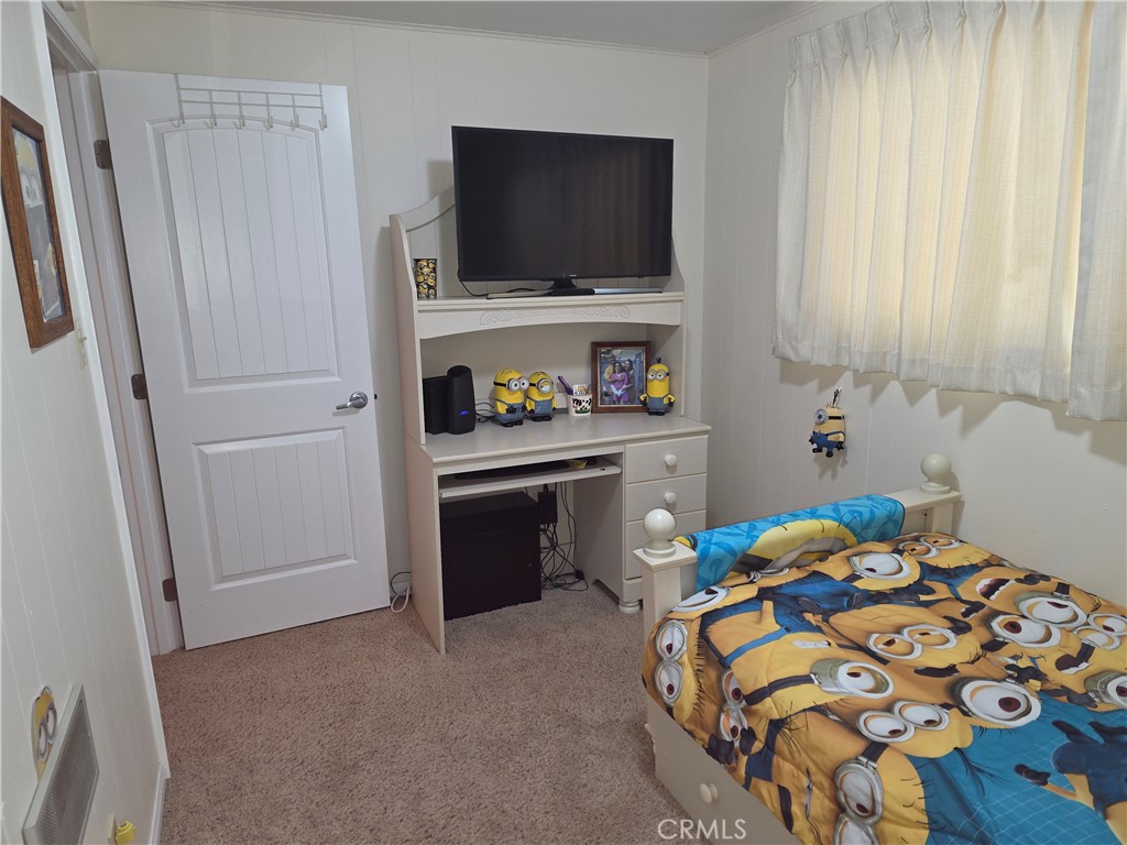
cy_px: 422
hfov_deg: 73.9
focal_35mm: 23
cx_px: 564
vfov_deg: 58.9
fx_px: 749
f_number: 1.7
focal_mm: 6.3
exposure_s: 1/30
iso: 100
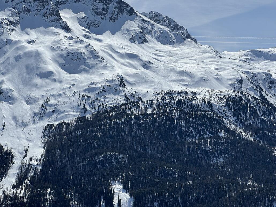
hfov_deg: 25.3
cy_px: 104
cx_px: 138
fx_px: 614
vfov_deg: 19.1
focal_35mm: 77
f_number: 2.8
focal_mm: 9
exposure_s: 1/3215
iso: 25
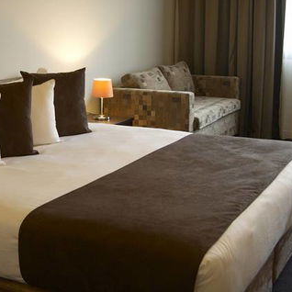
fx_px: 515
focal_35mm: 54
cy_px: 146
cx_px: 110
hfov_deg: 31.5
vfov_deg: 31.6
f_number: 4.5
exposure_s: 1/8
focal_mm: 28
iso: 400
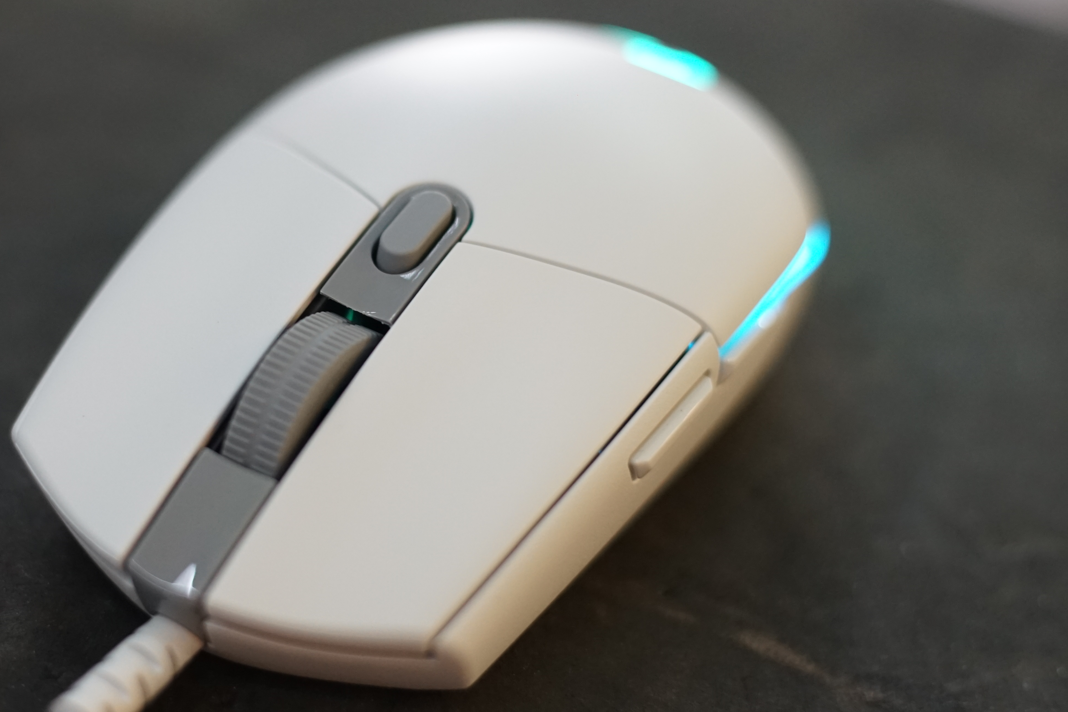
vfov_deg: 17.7
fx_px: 2284
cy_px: 305
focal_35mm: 77
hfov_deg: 26.2
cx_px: 366
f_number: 2.5
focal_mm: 50
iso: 1600
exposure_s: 1/160
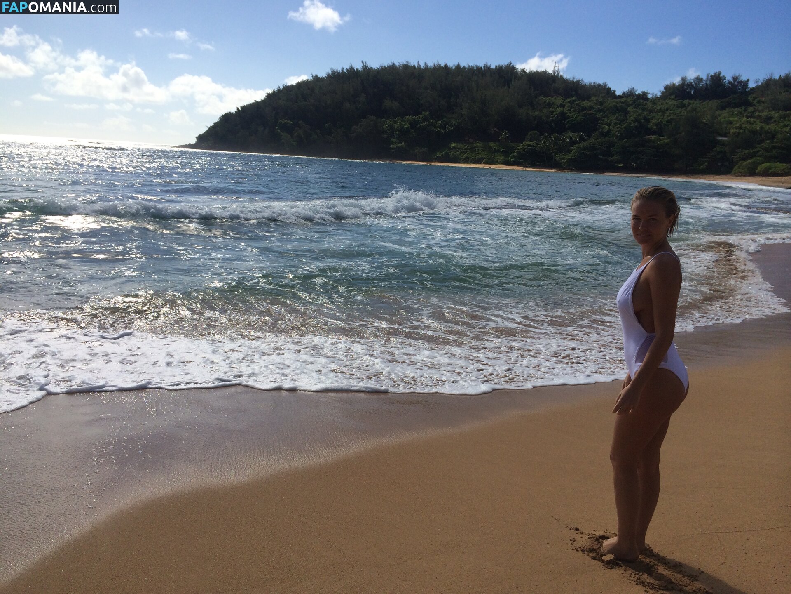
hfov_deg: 60.0
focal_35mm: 30
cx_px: 396
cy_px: 297
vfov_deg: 46.8
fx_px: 686
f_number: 2.2
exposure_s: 1/5128
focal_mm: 4.12
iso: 40
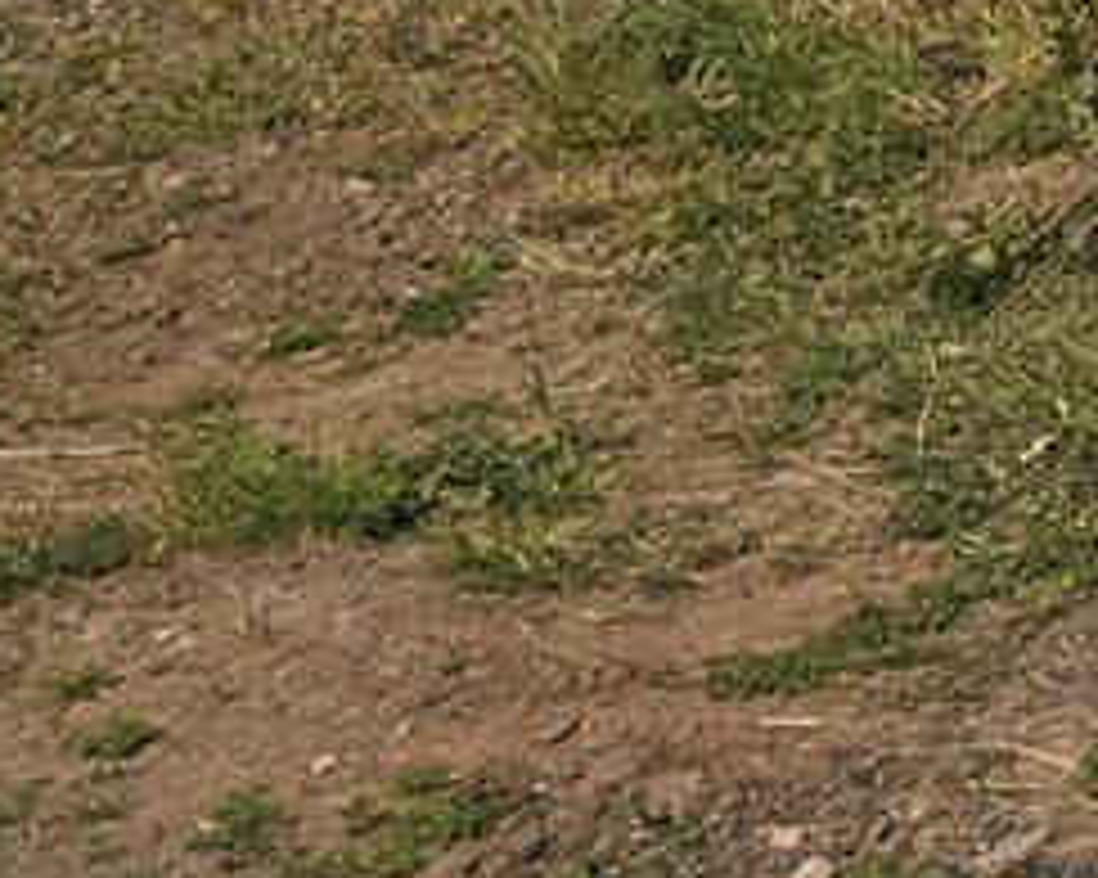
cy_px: -1382
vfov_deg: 9.2
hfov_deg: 9.5
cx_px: 3546
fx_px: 4775
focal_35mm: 147
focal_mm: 6.3
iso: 10
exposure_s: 1/1695
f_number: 1.7
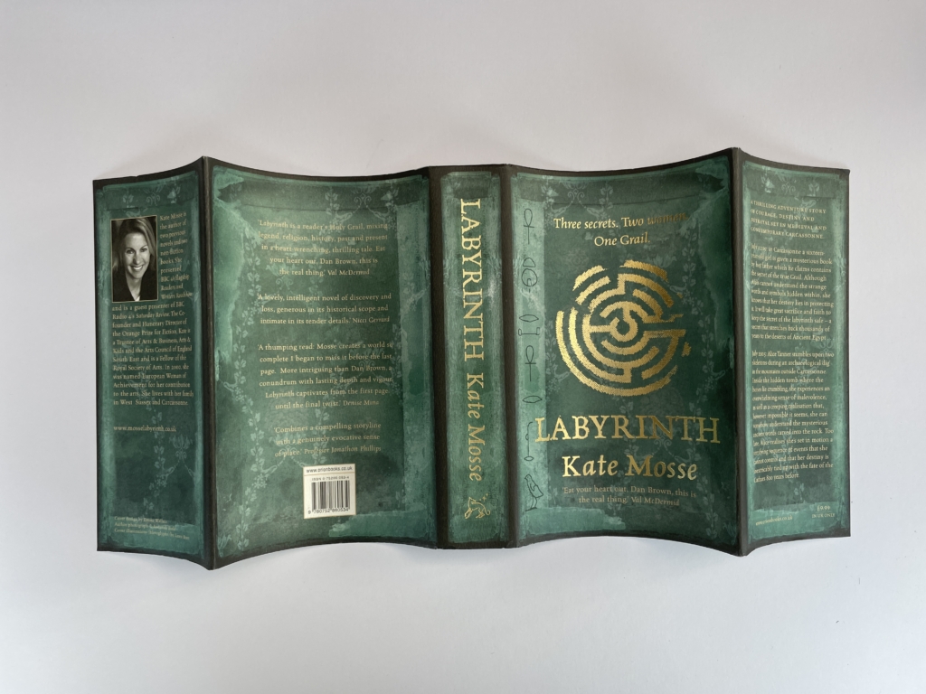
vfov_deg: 53.1
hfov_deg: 67.3
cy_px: 347
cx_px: 463
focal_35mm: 26
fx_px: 696
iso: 32
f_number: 1.6
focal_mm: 4.2
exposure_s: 1/242
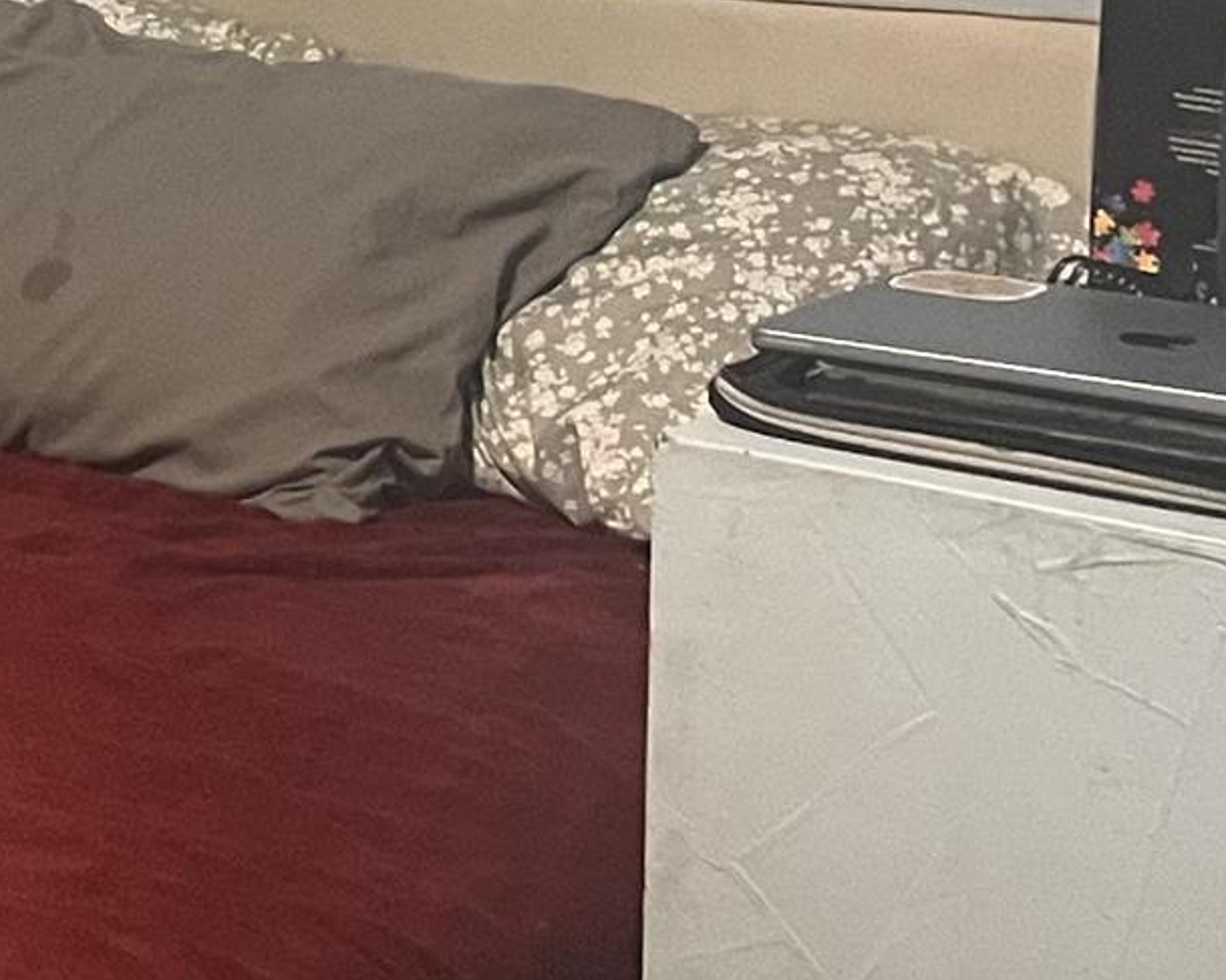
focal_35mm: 128
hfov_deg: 13.5
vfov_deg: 11.9
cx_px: -974
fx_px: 4644
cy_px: -113
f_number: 1.6
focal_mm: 5.1
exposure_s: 1/40
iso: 400
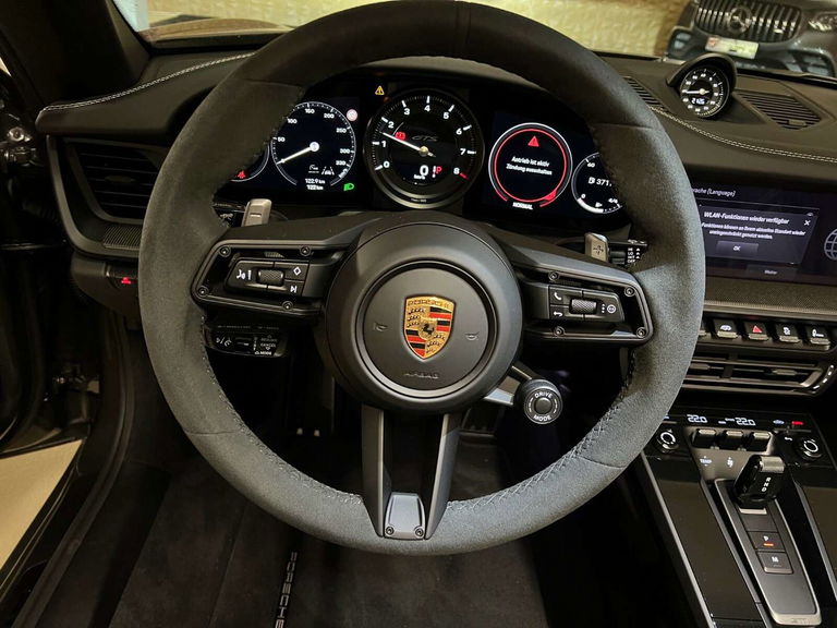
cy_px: 314
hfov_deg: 67.3
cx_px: 418
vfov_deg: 53.1
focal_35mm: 26
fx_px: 629
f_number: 1.5
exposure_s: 1/25
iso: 640
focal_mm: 5.7
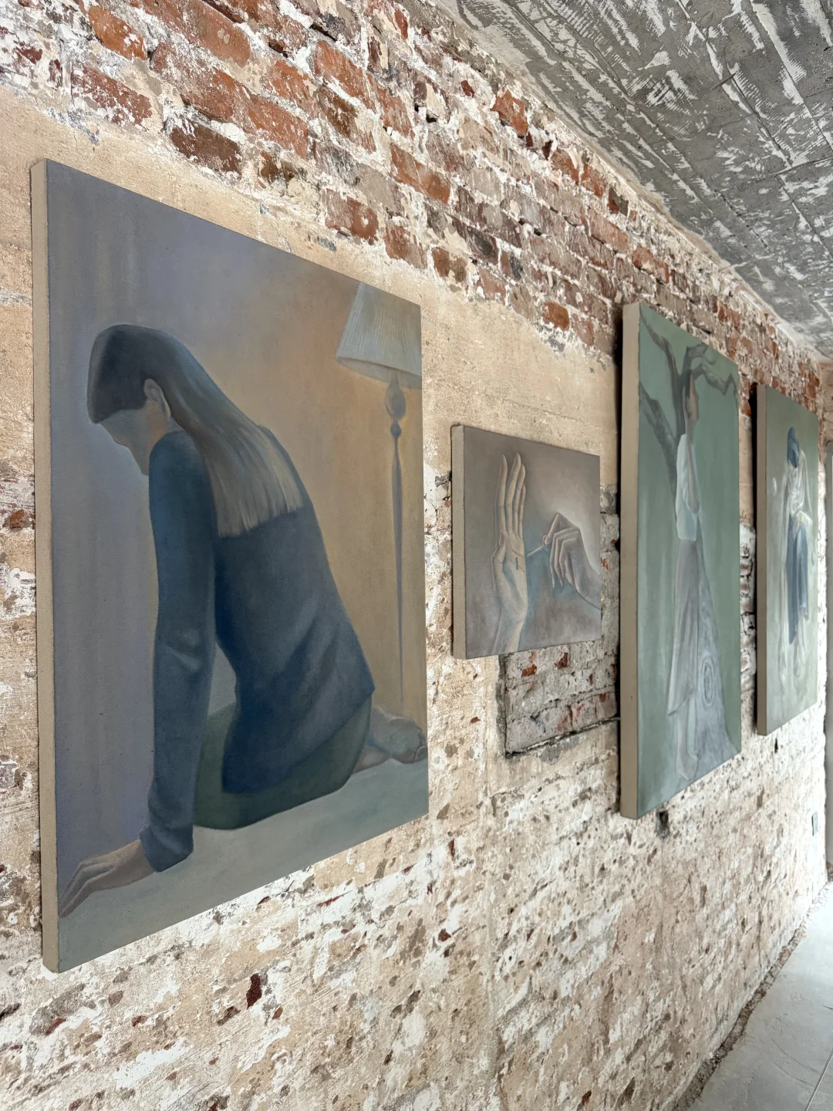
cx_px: 416
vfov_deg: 71.6
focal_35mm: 24
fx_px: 770
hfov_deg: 56.8
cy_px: 556
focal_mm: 6.76
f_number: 1.78
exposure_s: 1/60
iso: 320
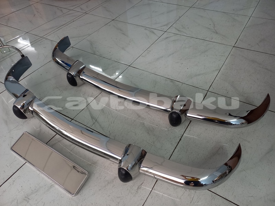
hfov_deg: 69.4
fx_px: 199
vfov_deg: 54.9
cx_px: 138
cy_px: 103
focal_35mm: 25
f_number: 1.8
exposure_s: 1/50
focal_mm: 4.65
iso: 320
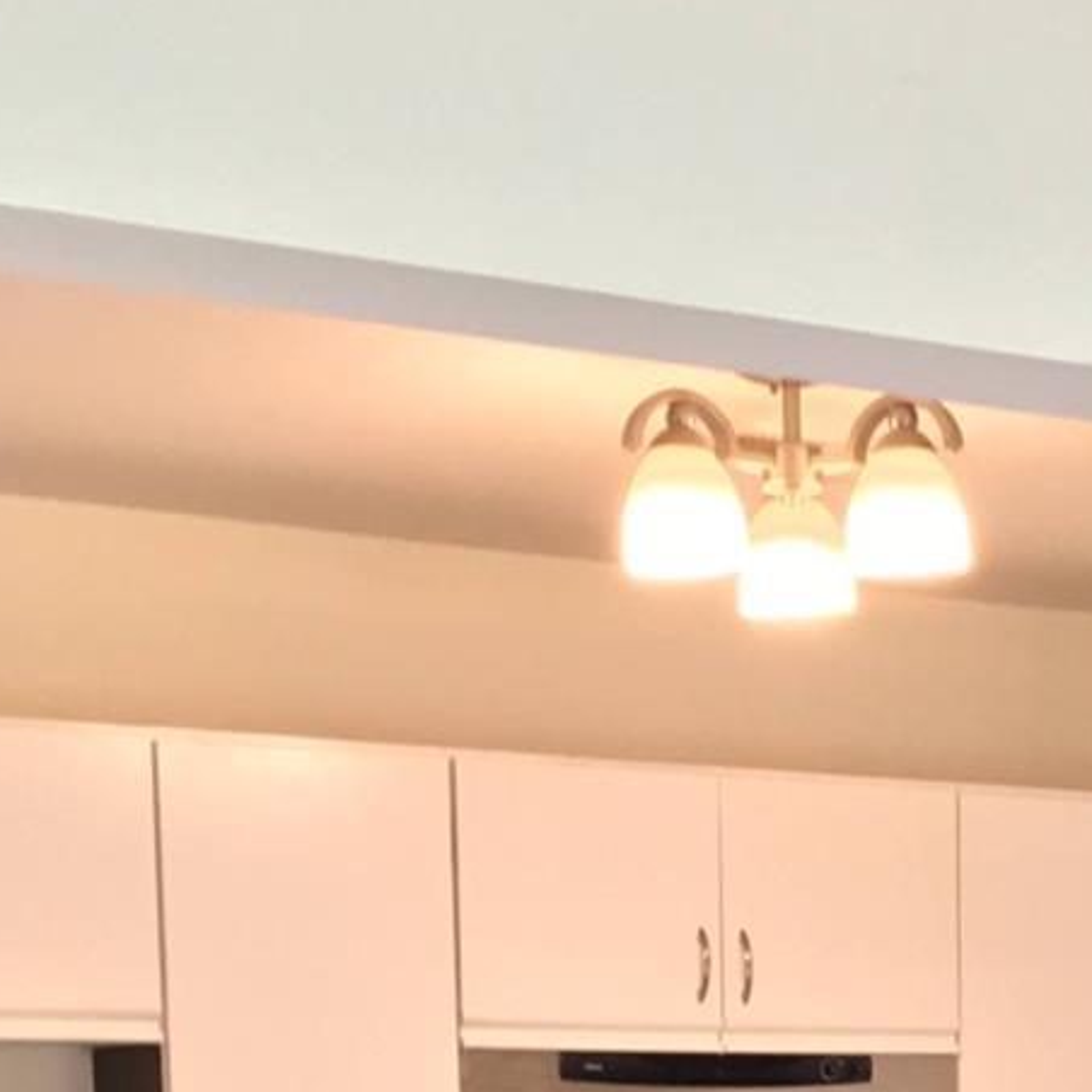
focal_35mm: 91
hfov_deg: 18.7
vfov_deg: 17.7
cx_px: 1011
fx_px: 3248
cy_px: 1476
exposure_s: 1/30
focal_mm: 3.3
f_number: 2.4
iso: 100
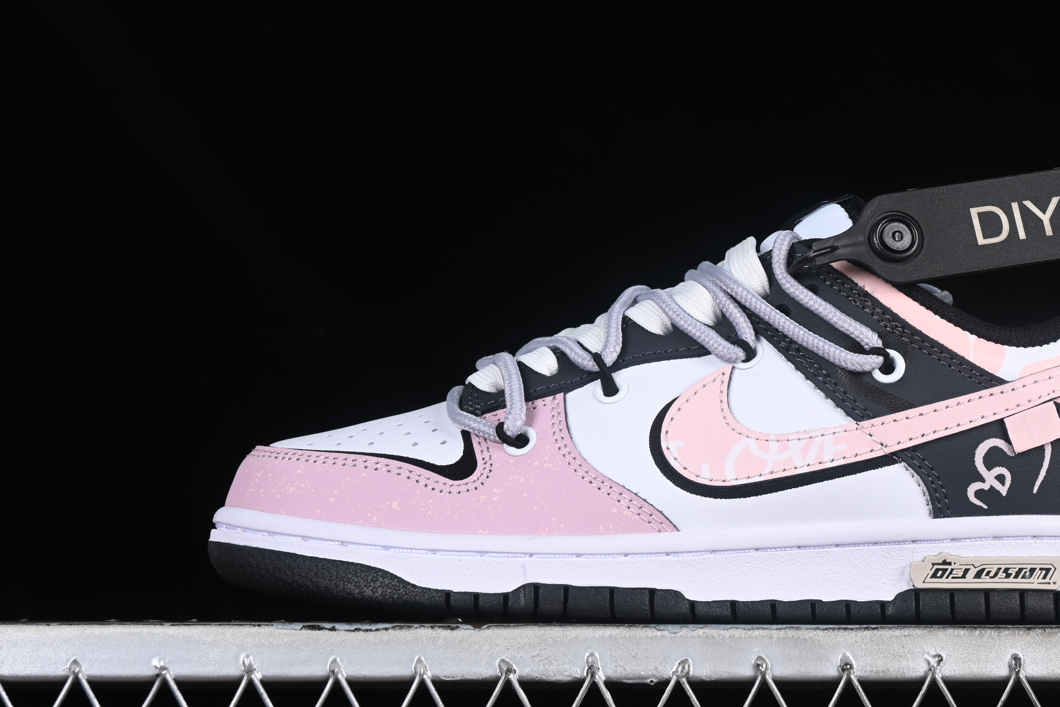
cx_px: 697
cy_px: 331
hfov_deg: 19.8
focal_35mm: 103
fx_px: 3032
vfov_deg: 13.3
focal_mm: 50
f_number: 8
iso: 160
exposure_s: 1/80
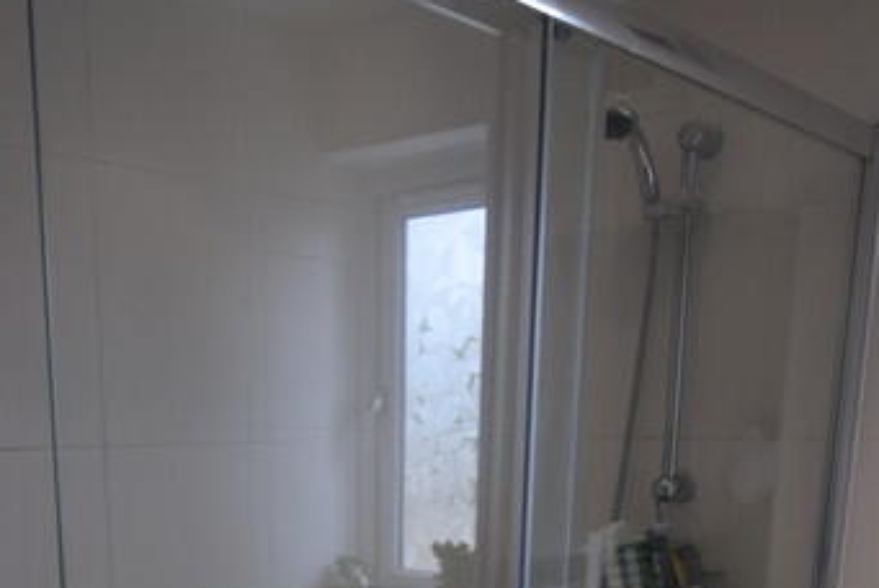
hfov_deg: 43.2
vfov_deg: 26.0
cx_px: 330
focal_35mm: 45
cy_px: 744
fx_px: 1100
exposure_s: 1/60
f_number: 4.5
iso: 400
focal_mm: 10
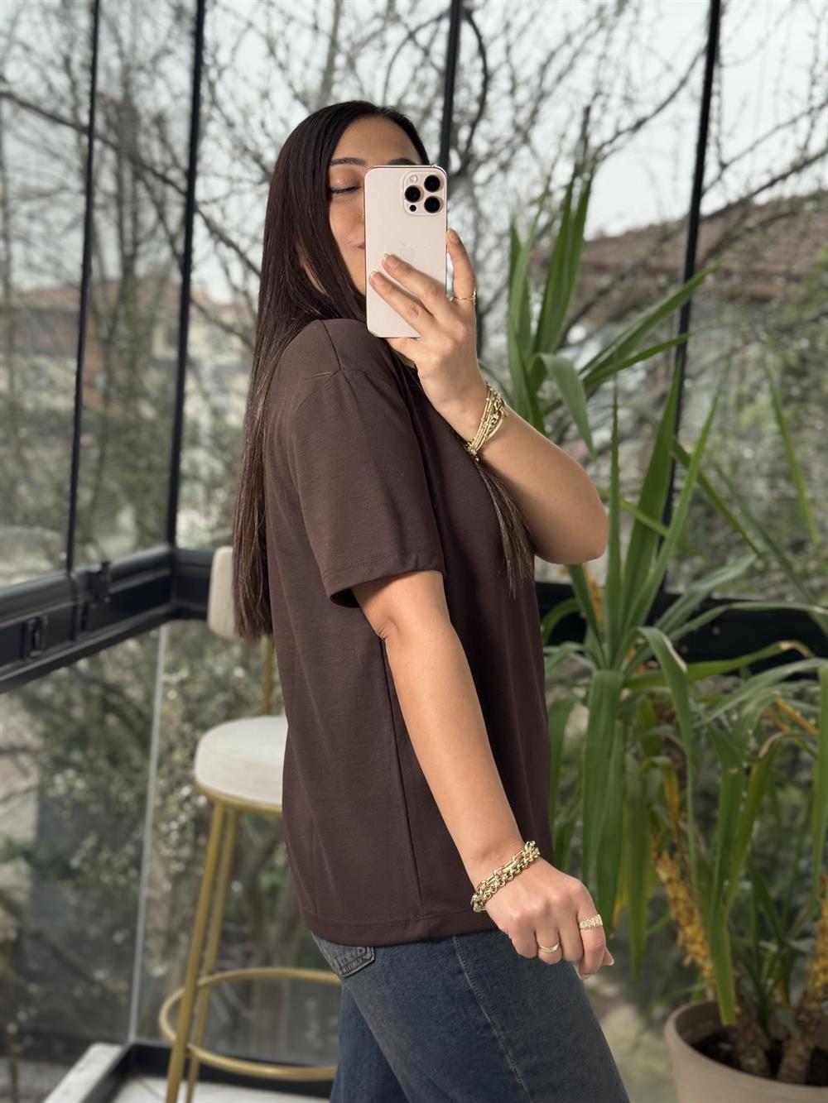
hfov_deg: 30.3
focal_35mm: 48
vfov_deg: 39.7
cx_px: 414
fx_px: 1531
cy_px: 552
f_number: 1.78
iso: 50
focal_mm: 6.76
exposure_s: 1/121
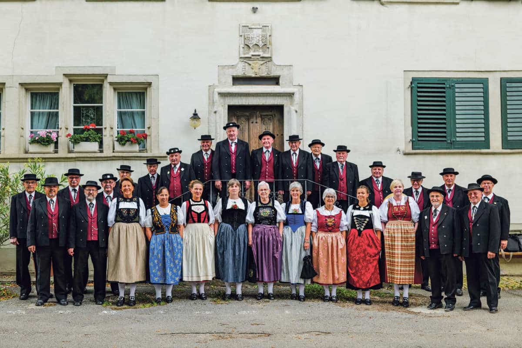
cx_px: 261
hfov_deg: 39.6
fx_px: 725
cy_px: 174
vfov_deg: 27.0
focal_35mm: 50
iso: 100
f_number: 2.8
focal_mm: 50
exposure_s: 1/160
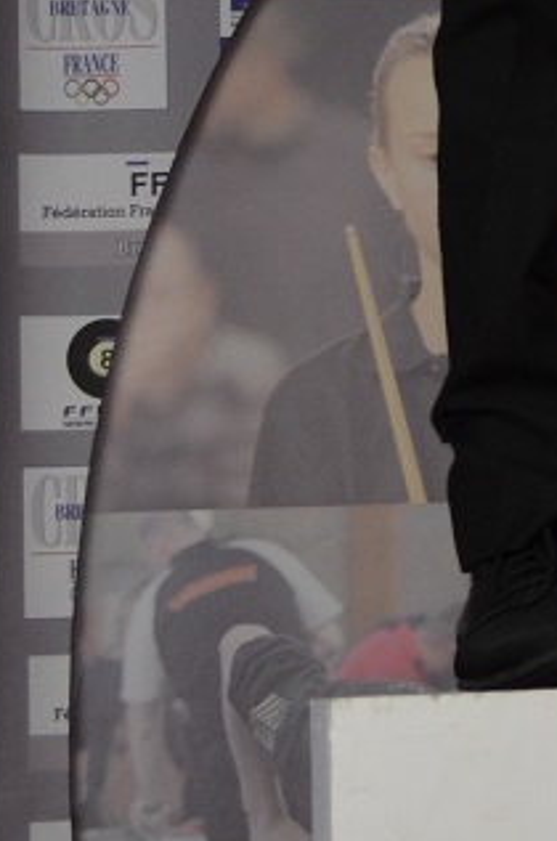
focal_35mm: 210
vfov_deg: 9.7
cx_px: 1048
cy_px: -57
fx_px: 4895
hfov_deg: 6.4
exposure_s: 1/60
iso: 800
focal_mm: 30
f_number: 4.5
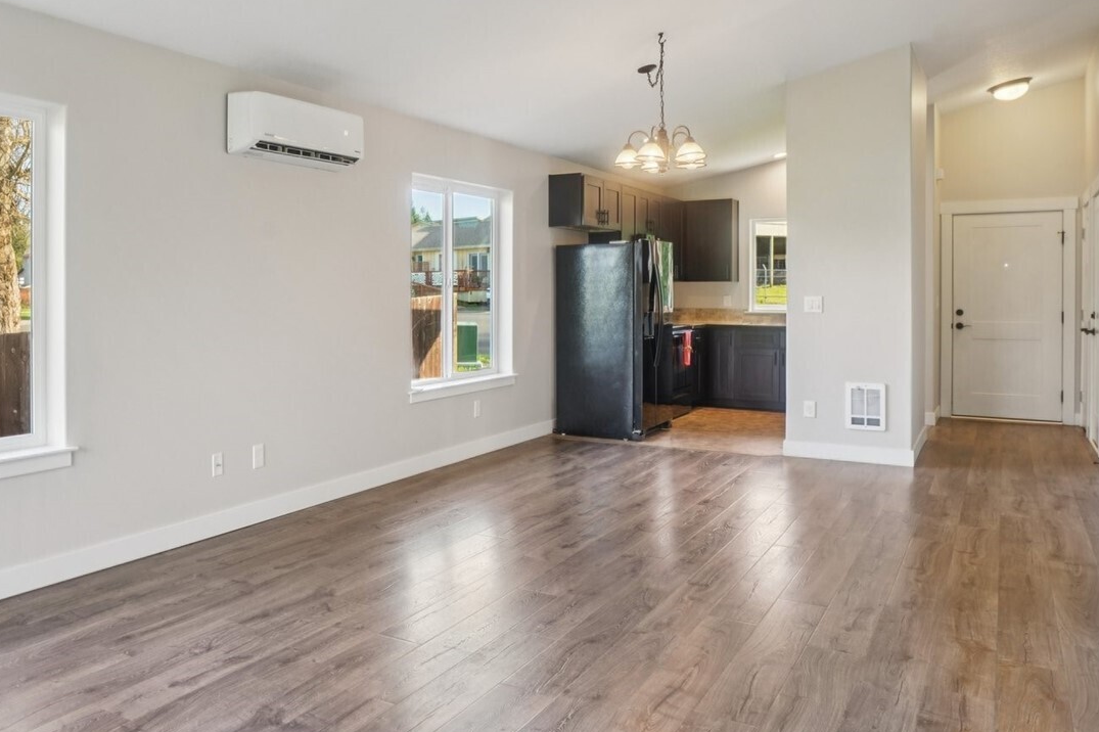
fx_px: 915
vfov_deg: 43.4
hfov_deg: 60.8
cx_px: 386
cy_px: 293
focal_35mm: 30
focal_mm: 19
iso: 400
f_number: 8
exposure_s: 1/30
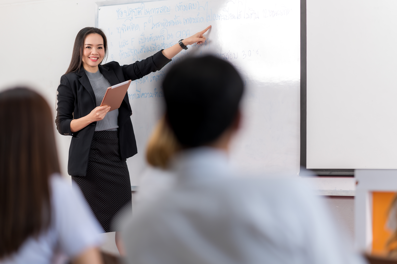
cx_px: 198
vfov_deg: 13.0
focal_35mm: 105
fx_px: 1157
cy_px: 132
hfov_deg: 19.5
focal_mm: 105
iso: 100
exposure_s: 1/250
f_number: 1.8
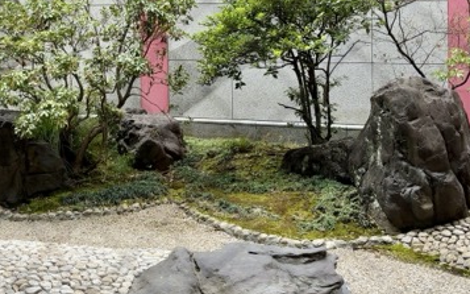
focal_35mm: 54
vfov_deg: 23.1
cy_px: 11
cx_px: 137
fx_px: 692
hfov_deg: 36.9
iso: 80
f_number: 1.6
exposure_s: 1/121
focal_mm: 5.96
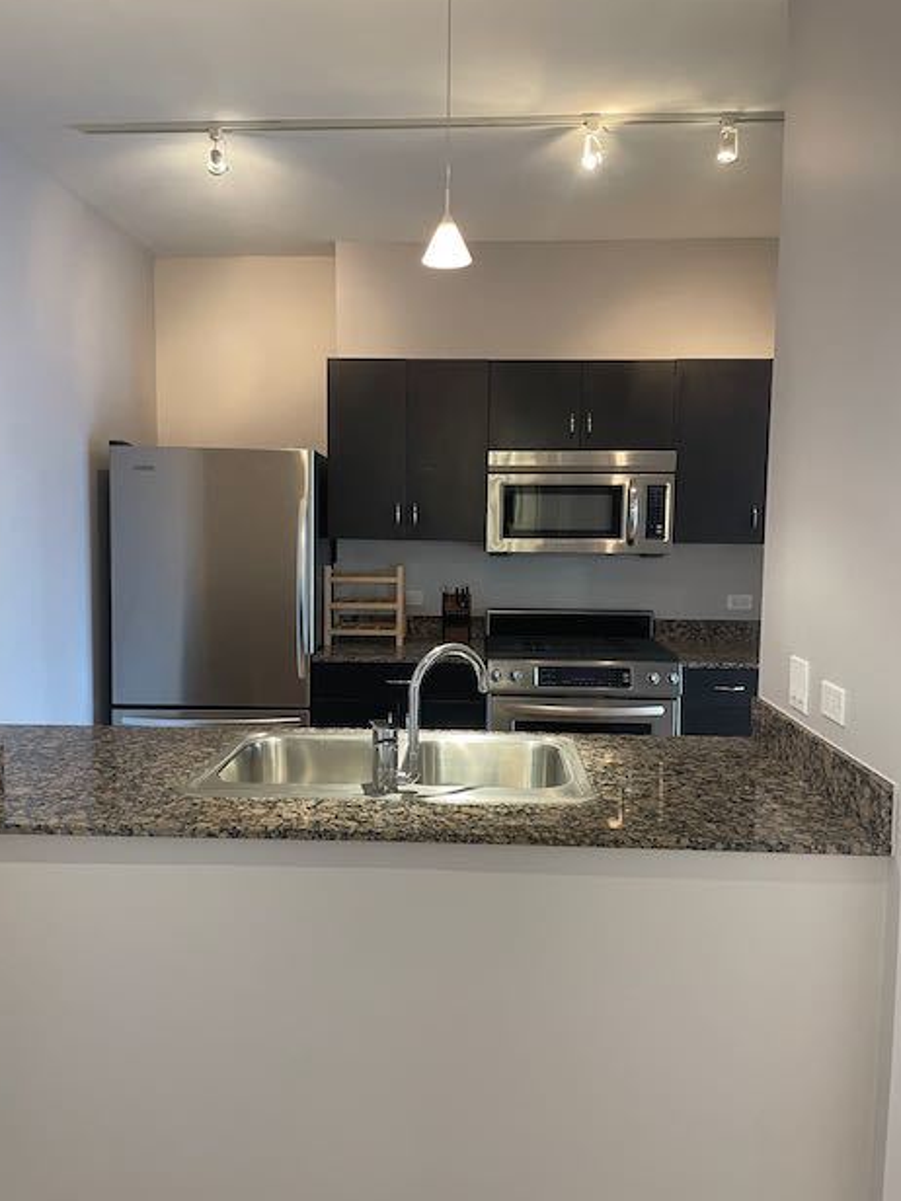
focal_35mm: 27
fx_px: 937
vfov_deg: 65.3
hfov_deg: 51.3
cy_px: 610
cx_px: 437
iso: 160
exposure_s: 1/60
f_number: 1.6
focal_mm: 4.2
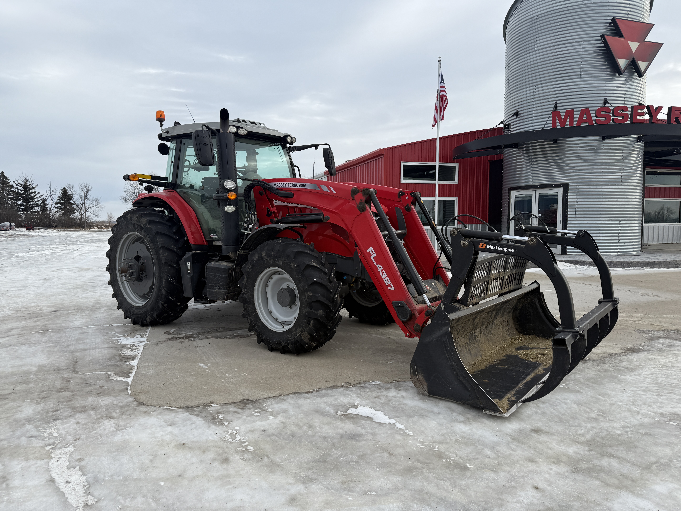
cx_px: 340
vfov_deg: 56.8
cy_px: 256
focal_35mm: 24
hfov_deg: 71.6
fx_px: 472
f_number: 1.78
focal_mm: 6.76
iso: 80
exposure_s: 1/2110
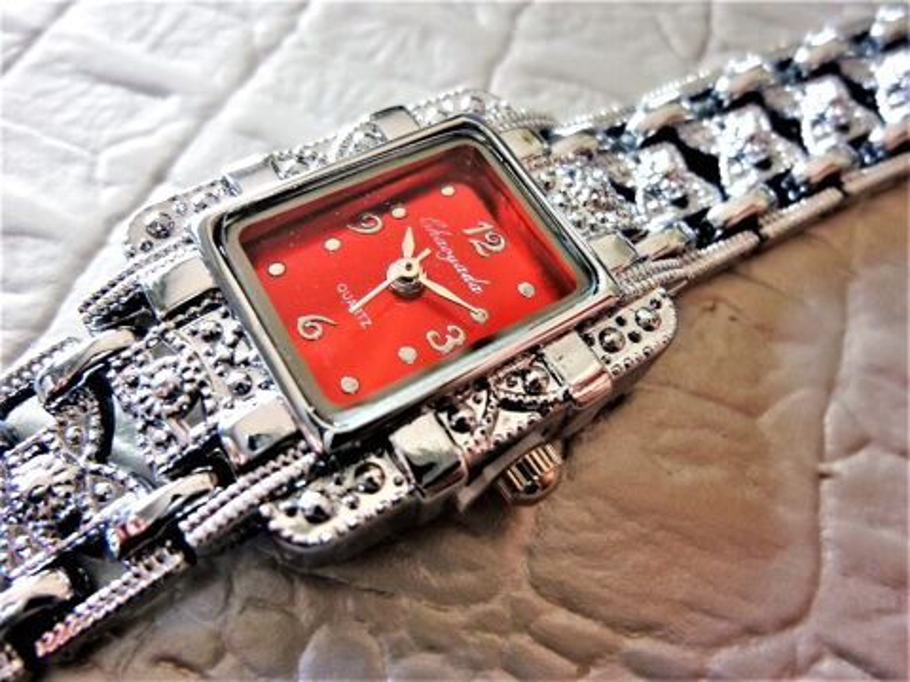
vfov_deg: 54.9
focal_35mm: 25
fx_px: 657
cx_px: 455
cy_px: 341
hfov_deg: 69.4
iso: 320
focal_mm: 4.5
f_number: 3.3
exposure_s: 1/30
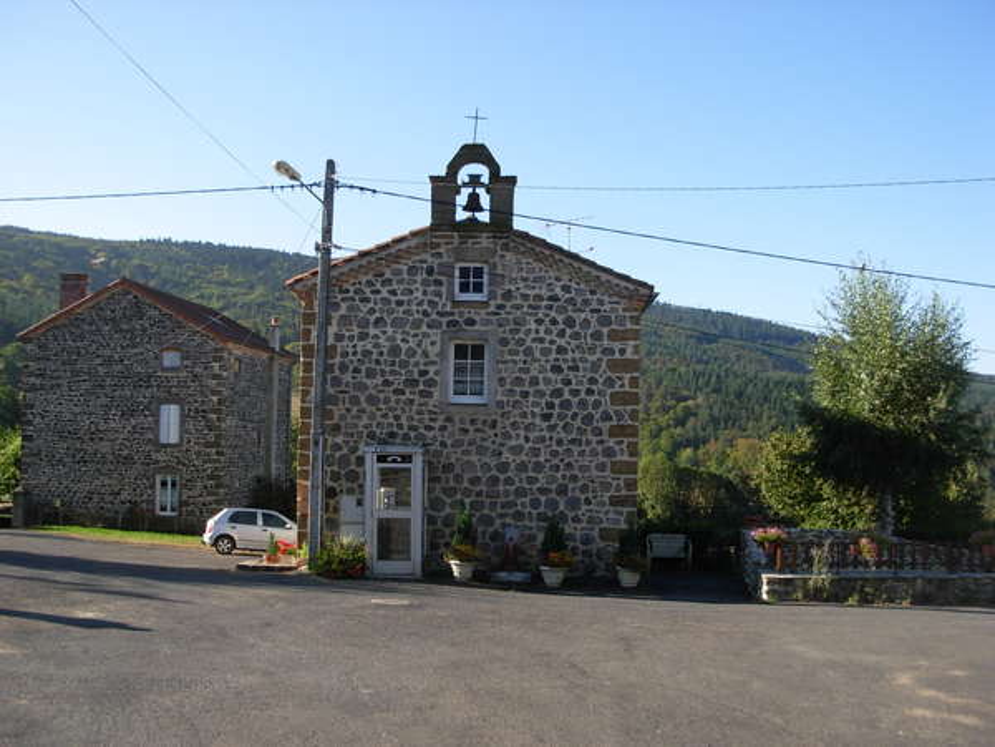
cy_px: 374
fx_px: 1092
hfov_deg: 49.0
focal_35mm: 38
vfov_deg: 37.7
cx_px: 498
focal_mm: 6.3
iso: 79
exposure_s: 1/575
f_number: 2.9
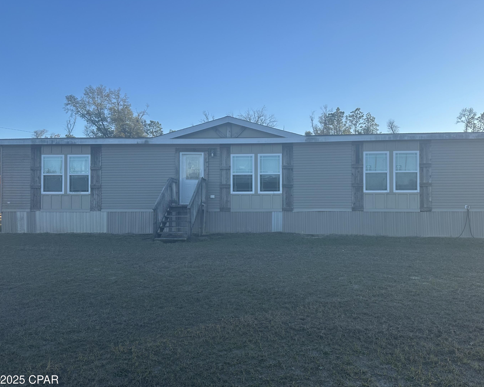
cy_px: 197
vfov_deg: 54.9
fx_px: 372
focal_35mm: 26
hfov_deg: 66.0
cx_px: 259
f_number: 1.78
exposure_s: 1/1587
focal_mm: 6.86
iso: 80
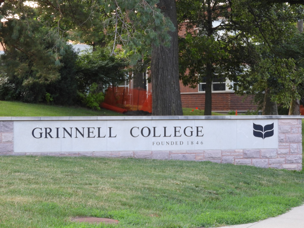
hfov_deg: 18.7
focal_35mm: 105
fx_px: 922
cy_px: 114
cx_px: 152
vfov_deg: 14.1
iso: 220
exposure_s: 1/60
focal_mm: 18.8
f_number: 4.8
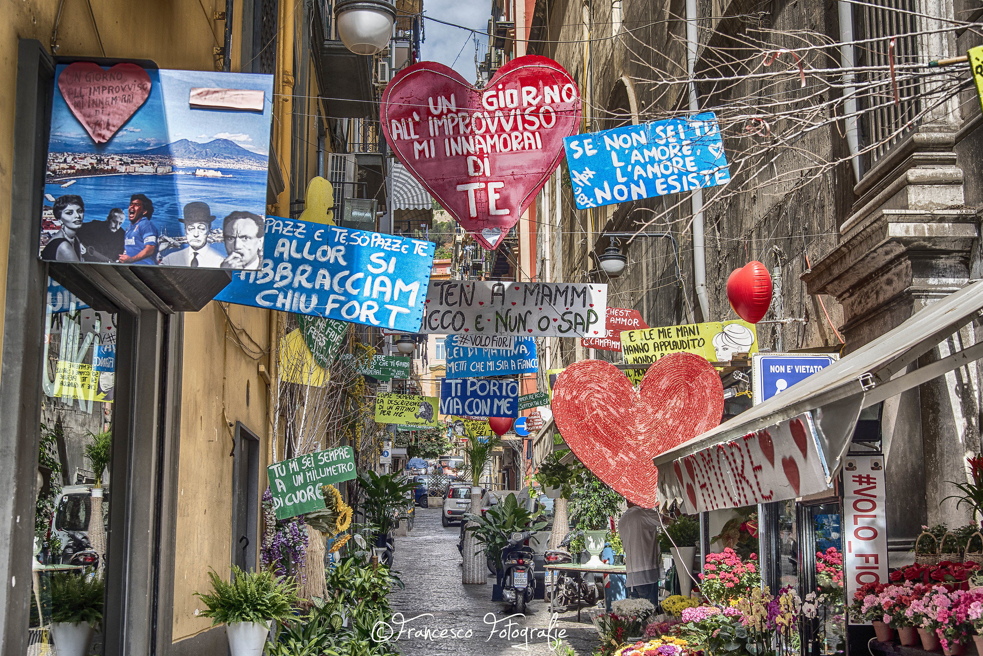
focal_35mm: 48
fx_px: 1311
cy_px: 328
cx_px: 492
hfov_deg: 41.1
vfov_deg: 28.1
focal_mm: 48
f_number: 6.3
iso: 100
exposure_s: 1/60
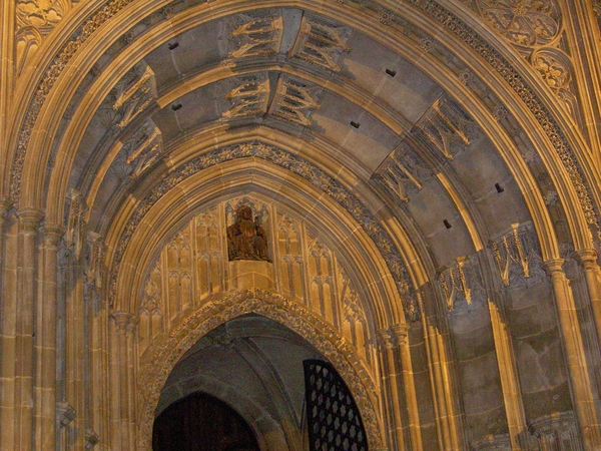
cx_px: 300
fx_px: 1198
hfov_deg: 28.2
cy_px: 226
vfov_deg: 21.3
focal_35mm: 69
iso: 400
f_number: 3.7
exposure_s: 1/80
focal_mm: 14.2
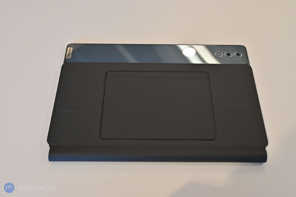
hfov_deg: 48.7
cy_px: 98
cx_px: 148
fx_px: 327
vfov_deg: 33.6
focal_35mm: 40
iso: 360
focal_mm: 26.5
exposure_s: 1/40
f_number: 4.5
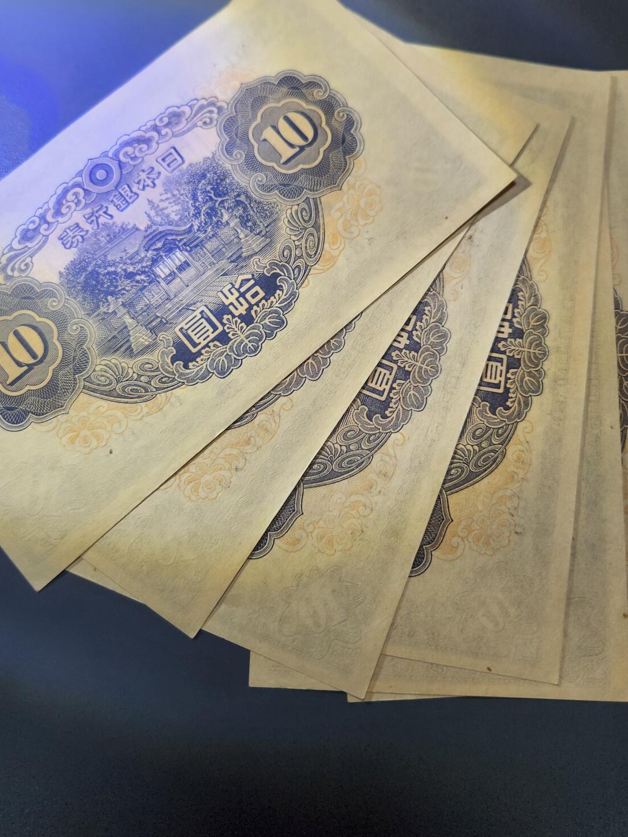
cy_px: 354
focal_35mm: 28
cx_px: 293
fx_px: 677
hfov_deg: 49.7
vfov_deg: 63.1
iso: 64
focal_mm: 5.4
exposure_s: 1/53.8
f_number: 1.8
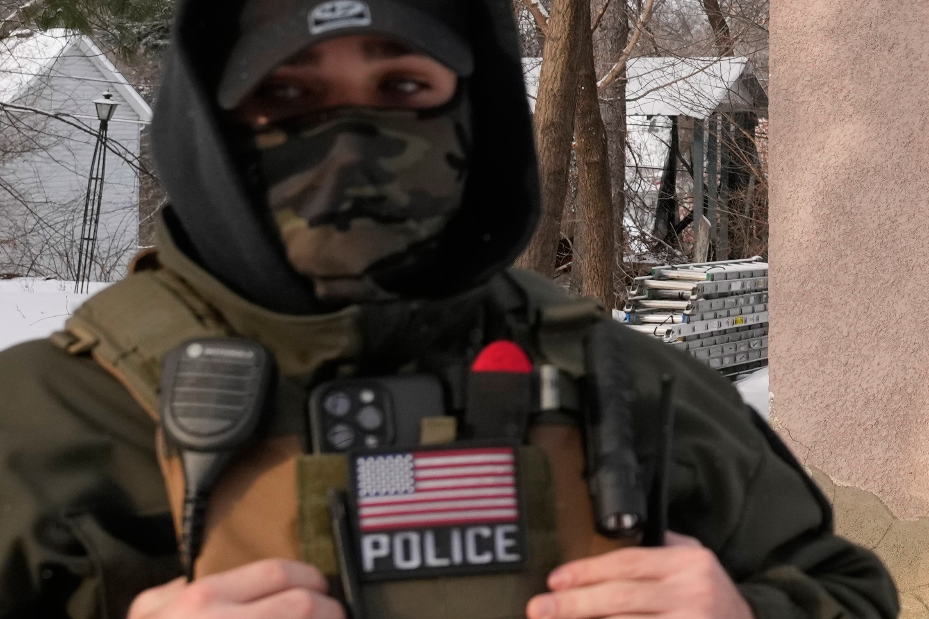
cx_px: 1334
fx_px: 3122
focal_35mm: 121
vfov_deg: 11.2
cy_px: -37
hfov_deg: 15.7
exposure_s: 1/1250
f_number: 5.6
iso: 640
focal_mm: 32
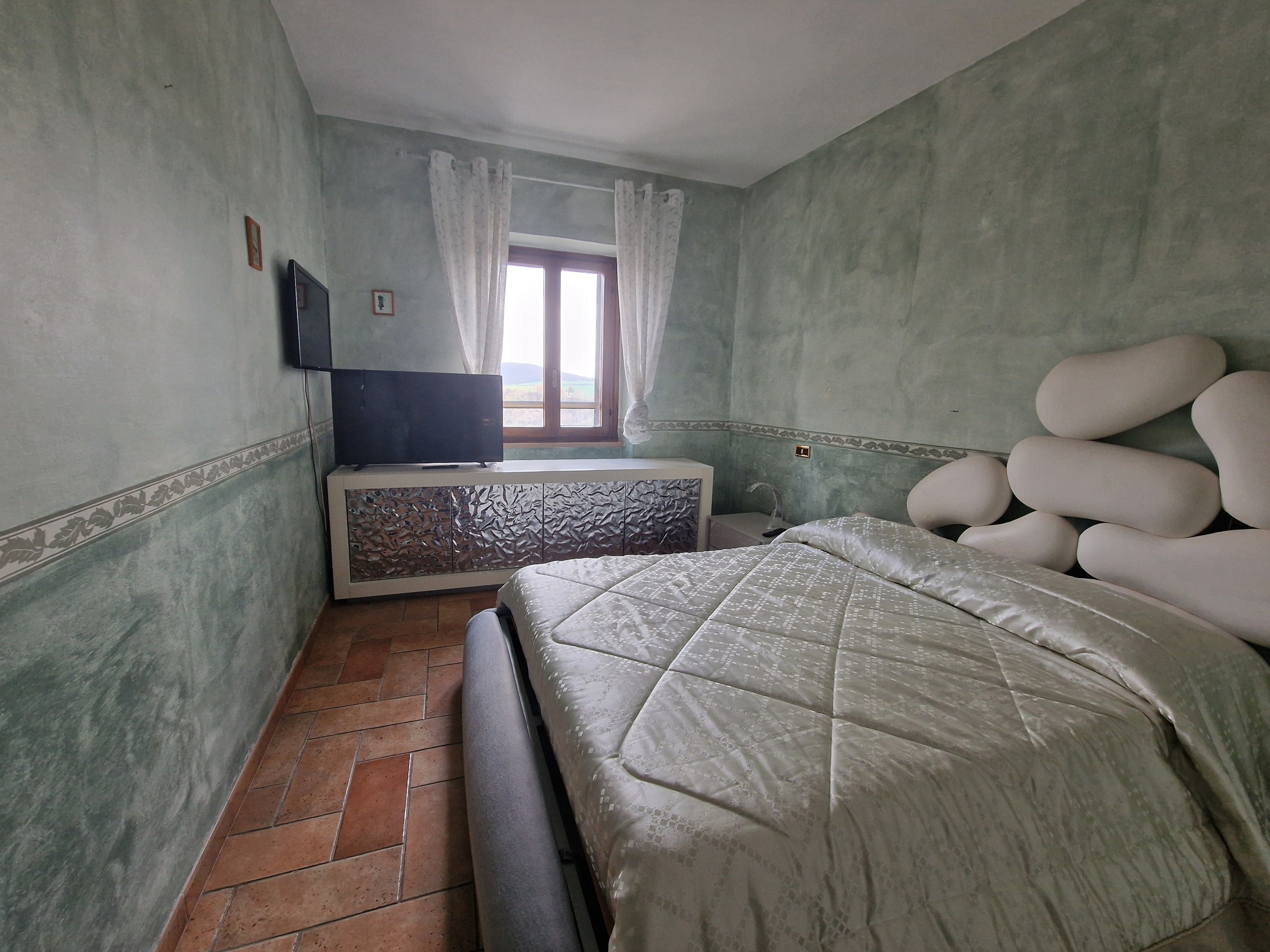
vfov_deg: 89.9
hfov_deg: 106.2
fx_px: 477
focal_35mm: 13
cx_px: 635
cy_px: 476
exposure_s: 1/60
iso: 160
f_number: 2.2
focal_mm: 2.2
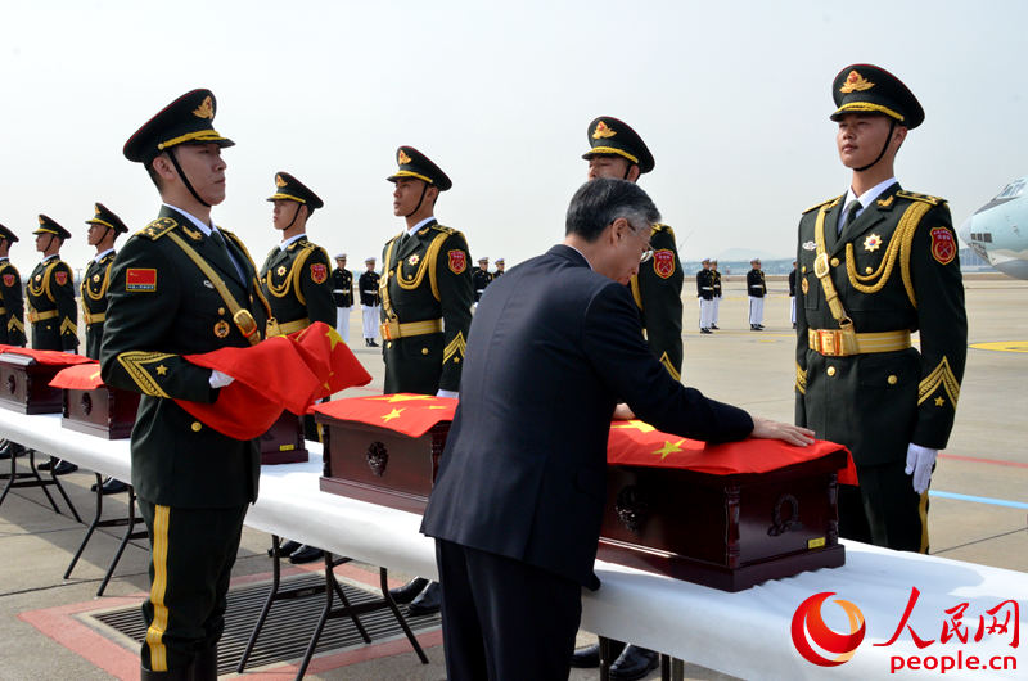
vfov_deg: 31.8
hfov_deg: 46.5
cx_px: 514
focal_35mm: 42
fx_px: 1197
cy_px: 340
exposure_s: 1/800
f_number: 14
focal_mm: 28
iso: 1250
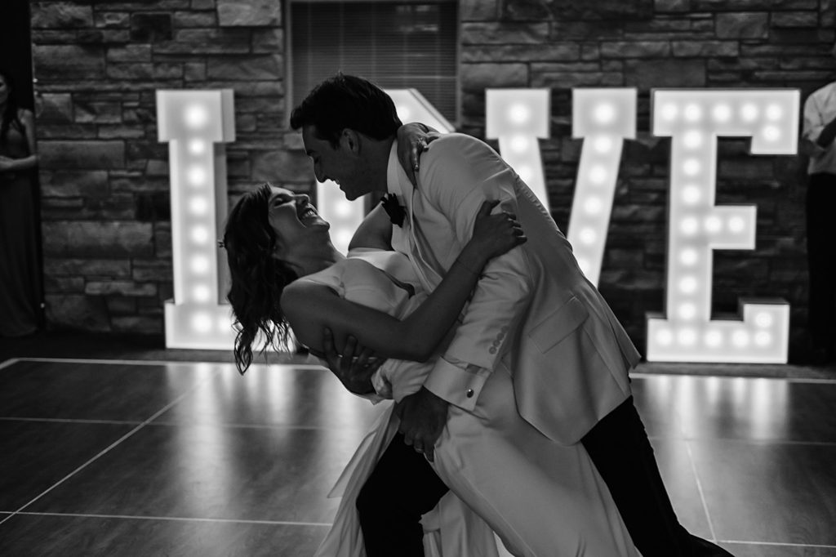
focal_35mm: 48
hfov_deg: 41.1
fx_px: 1114
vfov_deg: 28.1
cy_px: 278
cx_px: 418
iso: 1600
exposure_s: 1/200
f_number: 2.8
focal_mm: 48
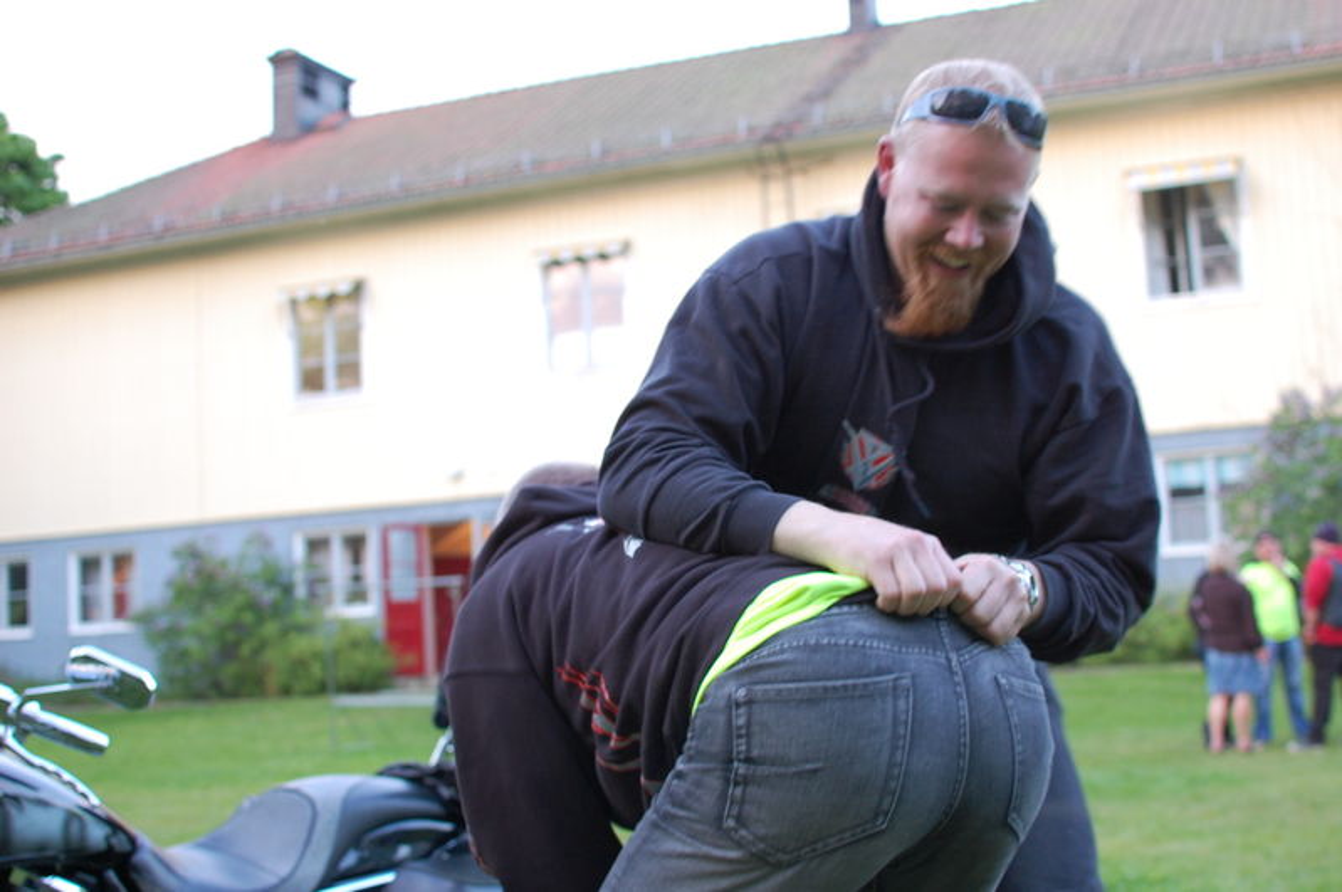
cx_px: 671
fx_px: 1955
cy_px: 446
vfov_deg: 25.7
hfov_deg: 37.9
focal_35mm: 52
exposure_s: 1/40
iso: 400
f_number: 3.2
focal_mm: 35
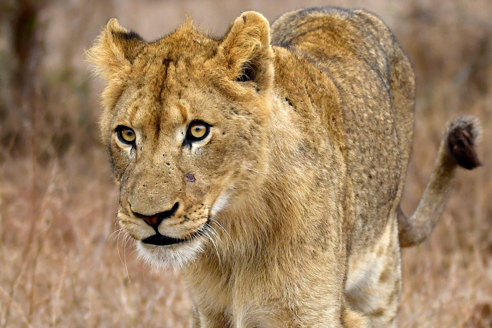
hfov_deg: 8.9
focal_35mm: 232
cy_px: 164
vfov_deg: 5.9
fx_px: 3177
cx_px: 246
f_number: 5.6
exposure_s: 1/1000
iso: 640
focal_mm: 155
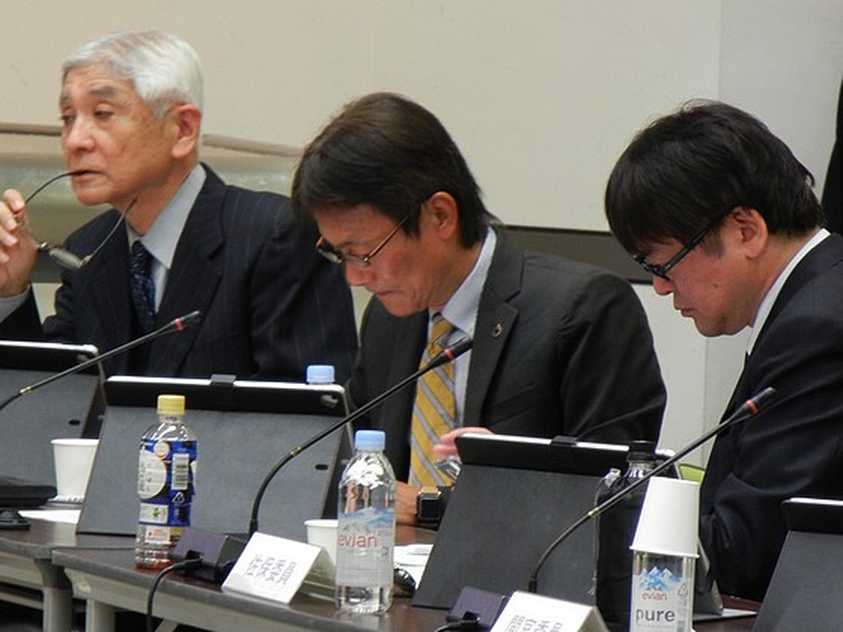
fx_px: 7306
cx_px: 422
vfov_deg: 5.0
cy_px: 316
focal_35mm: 300
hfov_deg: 6.6
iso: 400
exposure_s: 1/5
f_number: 5.6
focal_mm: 54
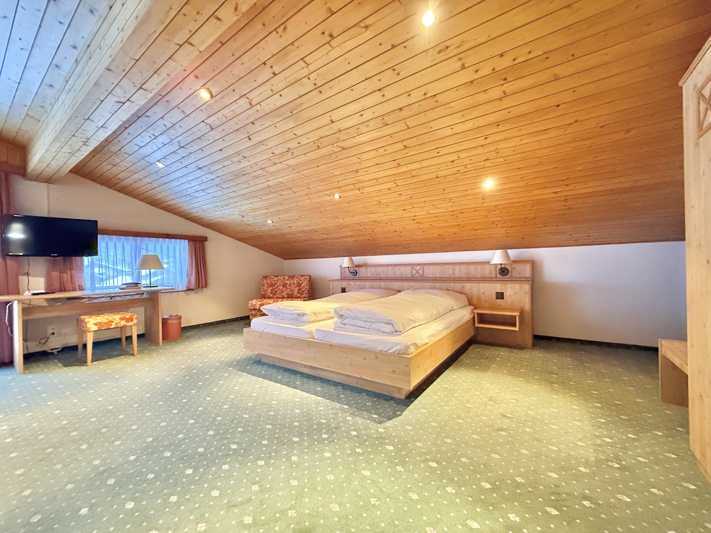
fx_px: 288
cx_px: 356
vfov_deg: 85.7
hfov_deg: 102.1
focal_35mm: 14
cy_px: 266
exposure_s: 1/50
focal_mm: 2.22
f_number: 2.2
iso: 800
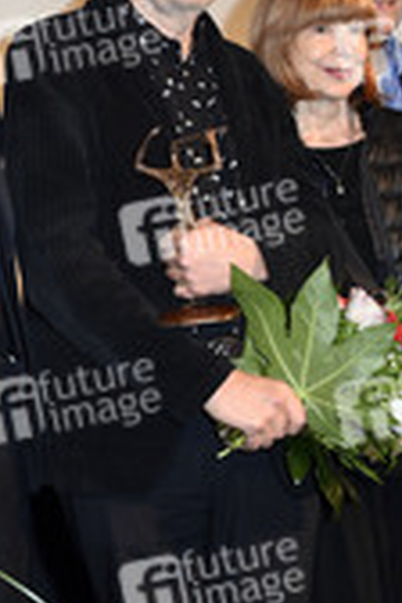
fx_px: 1574
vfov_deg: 21.5
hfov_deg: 14.5
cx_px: 117
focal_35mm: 94
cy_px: 133
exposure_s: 1/125
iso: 2000
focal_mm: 35
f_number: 5.6
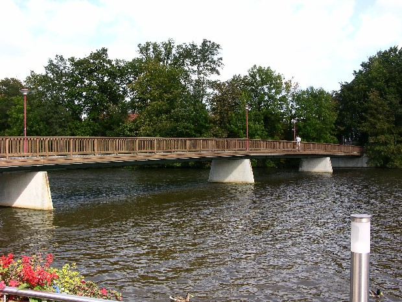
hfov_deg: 52.6
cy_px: 151
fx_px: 406
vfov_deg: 40.7
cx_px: 201
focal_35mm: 35
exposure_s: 1/88.5
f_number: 6.3
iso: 50
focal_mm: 8.9
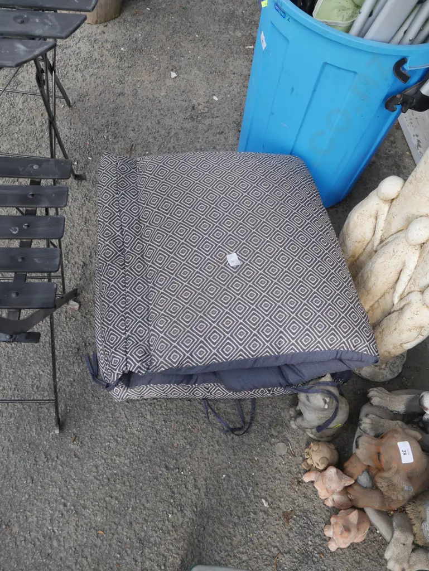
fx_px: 462
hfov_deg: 49.8
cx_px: 214
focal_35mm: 28
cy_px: 286
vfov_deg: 63.4
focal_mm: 14
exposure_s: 1/200
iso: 200
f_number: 5
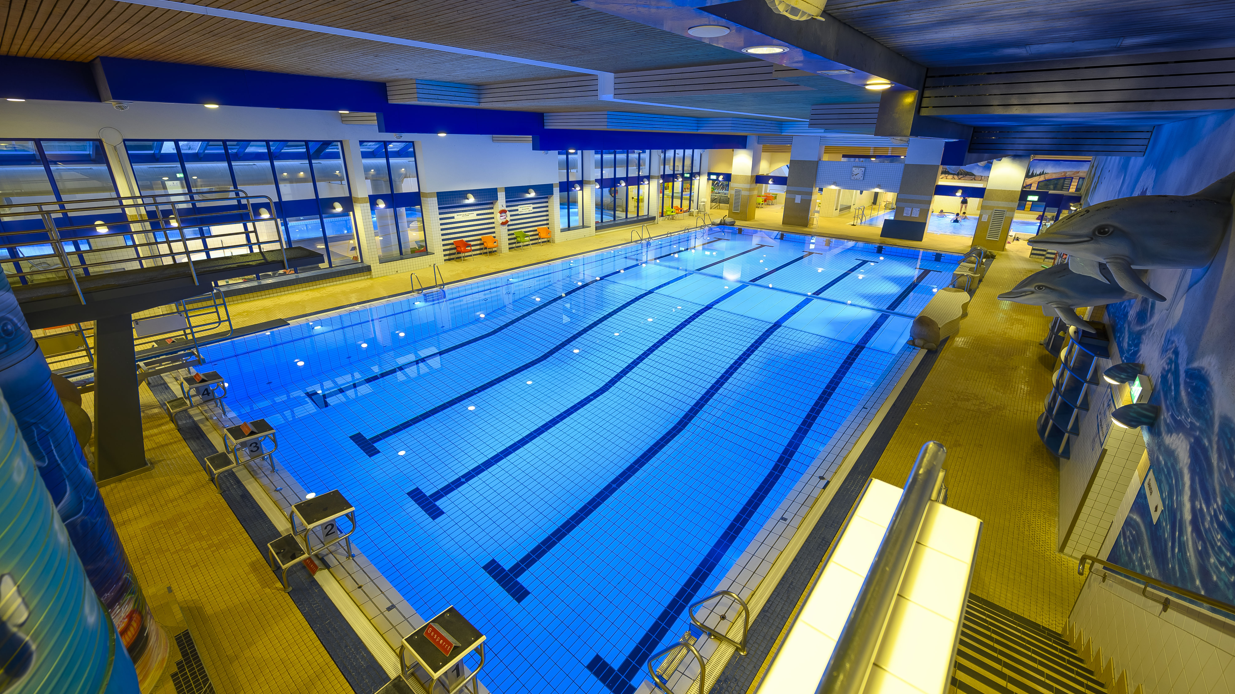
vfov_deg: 70.5
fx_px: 491
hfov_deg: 103.0
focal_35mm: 15
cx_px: 623
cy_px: 330
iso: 100
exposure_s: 1/10
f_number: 4
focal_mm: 14
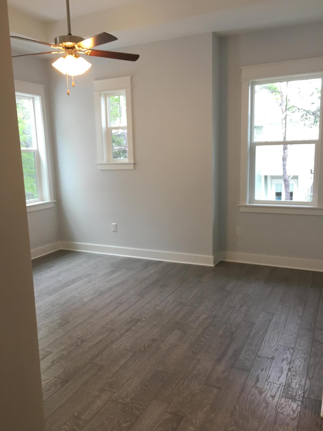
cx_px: 162
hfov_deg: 48.2
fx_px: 361
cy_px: 216
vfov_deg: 61.7
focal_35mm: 29
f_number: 2.2
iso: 40
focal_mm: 4.15
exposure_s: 1/30
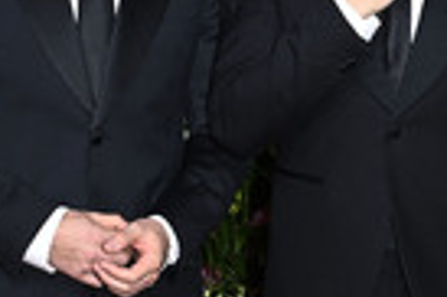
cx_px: 246
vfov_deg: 8.7
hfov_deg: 13.0
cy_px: 85
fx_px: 1959
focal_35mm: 158
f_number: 6.3
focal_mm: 48
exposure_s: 1/250
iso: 640
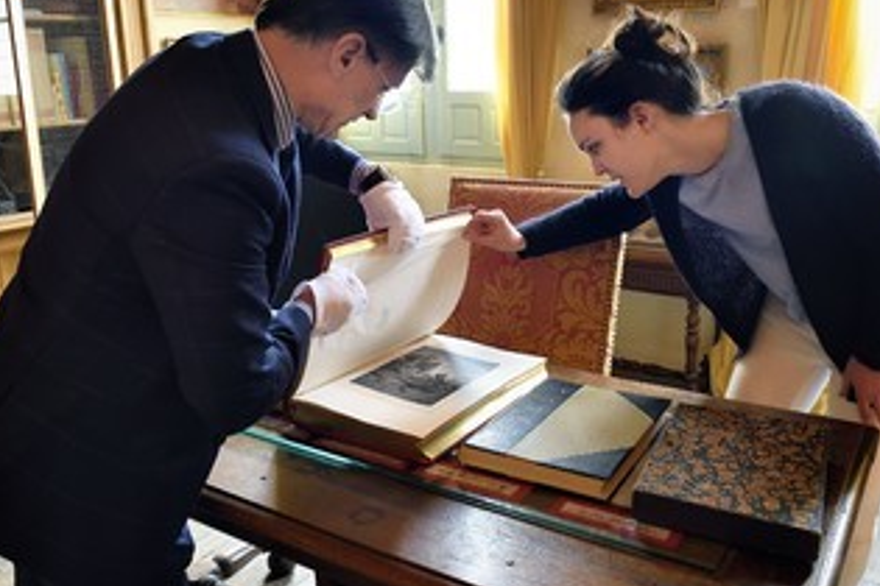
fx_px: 782
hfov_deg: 58.6
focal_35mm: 32
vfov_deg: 41.1
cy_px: 262
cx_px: 483
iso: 1600
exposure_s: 1/15
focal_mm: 24
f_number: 6.3
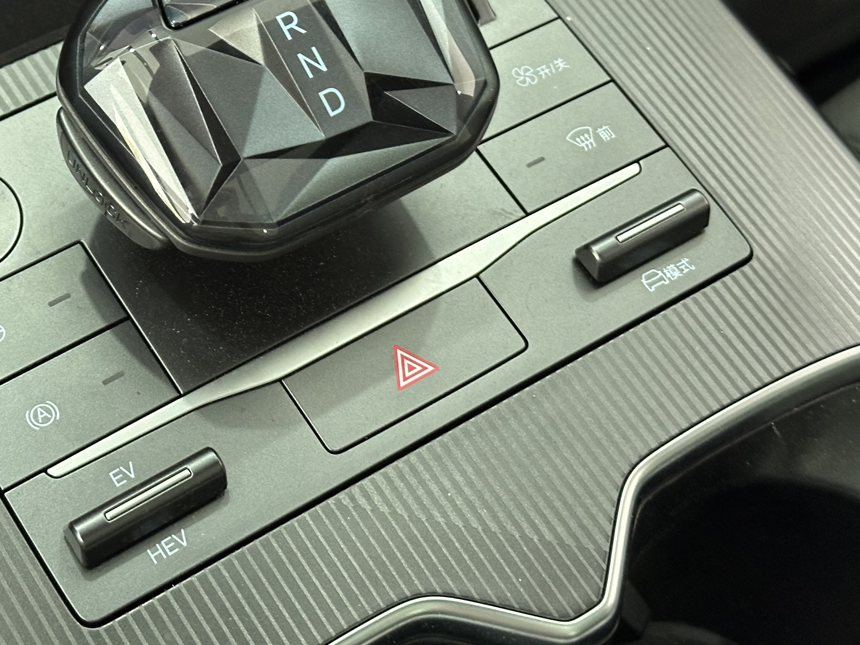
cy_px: 181
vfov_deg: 19.5
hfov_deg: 25.7
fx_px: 1863
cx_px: 239
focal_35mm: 75
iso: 320
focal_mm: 6.86
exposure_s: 1/34
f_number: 1.78
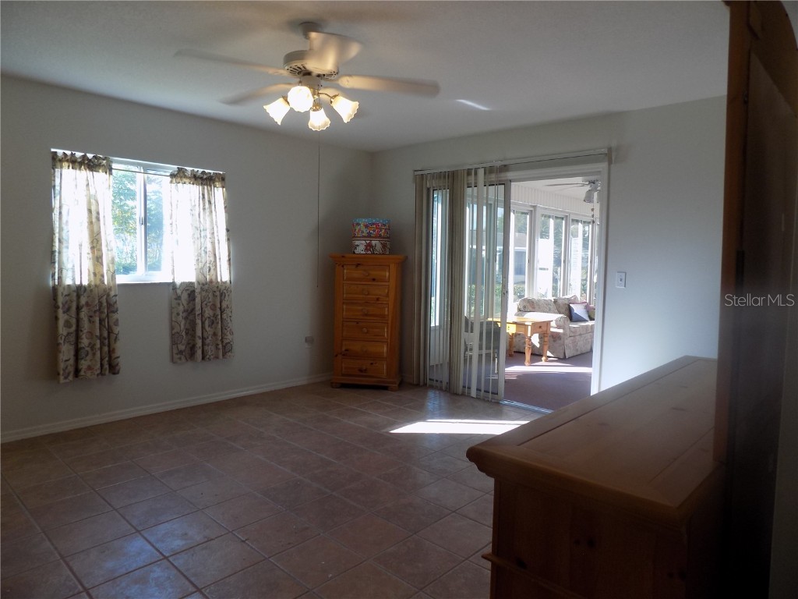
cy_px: 300
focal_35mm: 23
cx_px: 399
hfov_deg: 73.9
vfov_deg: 58.9
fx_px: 530
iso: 80
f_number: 3.1
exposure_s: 1/40
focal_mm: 4
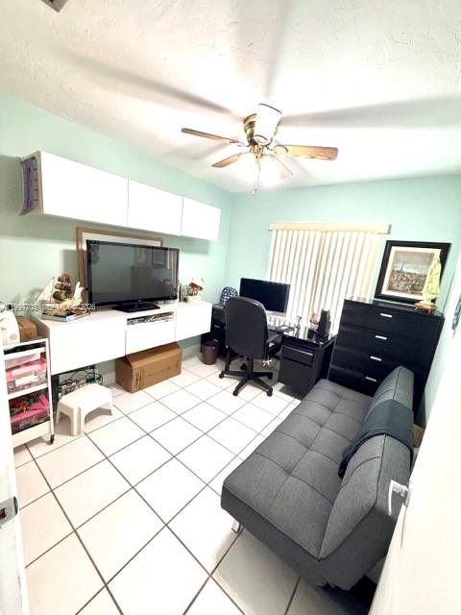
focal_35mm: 14
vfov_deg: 102.1
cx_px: 230
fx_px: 249
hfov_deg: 85.7
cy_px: 308
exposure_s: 1/60
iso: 200
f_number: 2.2
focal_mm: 2.22
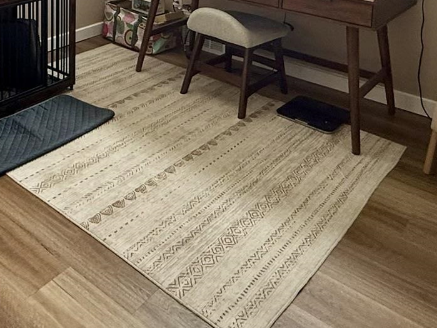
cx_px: 141
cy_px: -63
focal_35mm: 41
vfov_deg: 30.1
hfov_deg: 45.0
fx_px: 518
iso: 160
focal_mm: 2.22
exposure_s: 1/99
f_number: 2.2
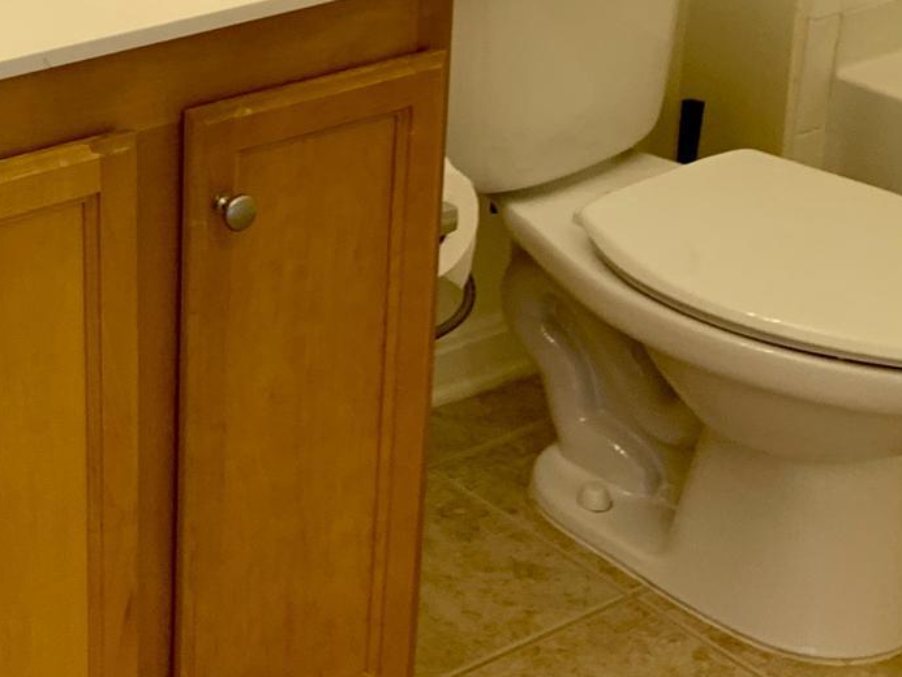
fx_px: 2006
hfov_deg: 23.6
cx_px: -113
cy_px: -43
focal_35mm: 77
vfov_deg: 18.5
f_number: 1.8
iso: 80
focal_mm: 4.25
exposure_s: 1/60
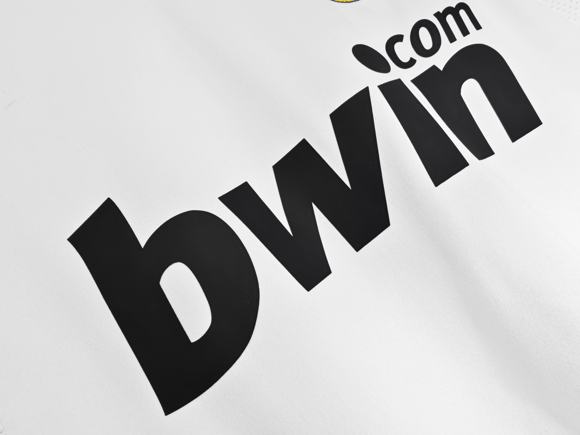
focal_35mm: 23
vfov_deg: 58.9
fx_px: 385
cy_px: 218
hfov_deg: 73.9
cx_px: 290
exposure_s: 1/50
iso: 84
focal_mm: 2.59
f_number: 2.2
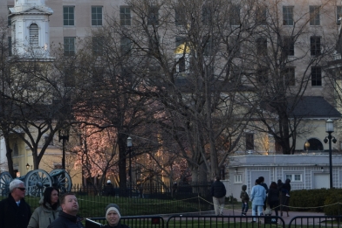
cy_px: 82
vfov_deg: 6.4
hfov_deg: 9.4
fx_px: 2044
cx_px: -64
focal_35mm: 215
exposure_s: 1/250
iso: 400
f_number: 8
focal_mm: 55
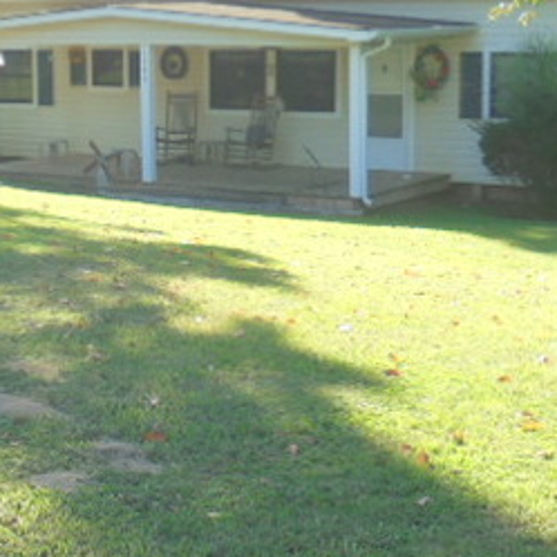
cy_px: 185
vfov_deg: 20.3
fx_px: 1547
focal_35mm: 85
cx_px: 164
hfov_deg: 20.3
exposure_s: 1/125
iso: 100
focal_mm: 6.9
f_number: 4.2
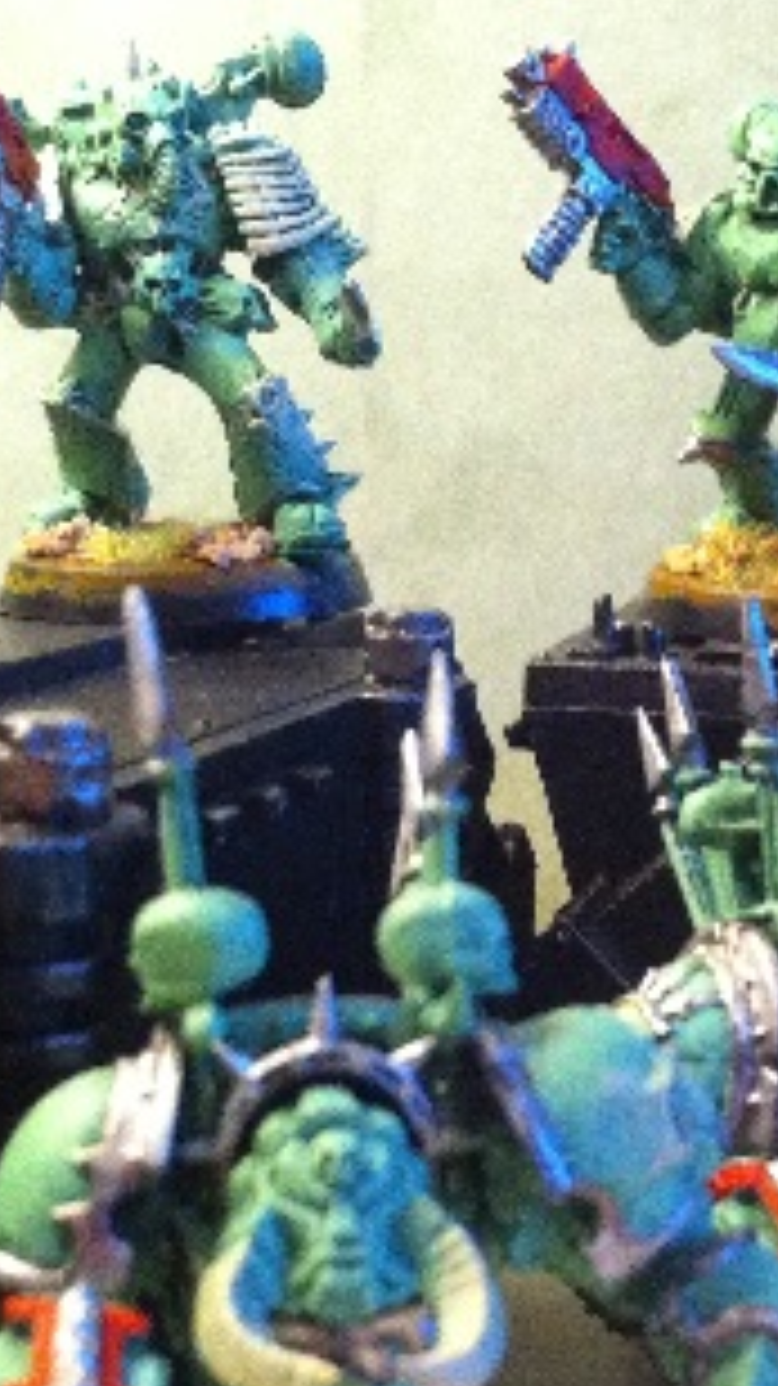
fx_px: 2937
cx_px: 670
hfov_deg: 15.0
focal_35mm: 80
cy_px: 864
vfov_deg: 26.5
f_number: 2.8
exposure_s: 1/17
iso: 500
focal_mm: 3.85
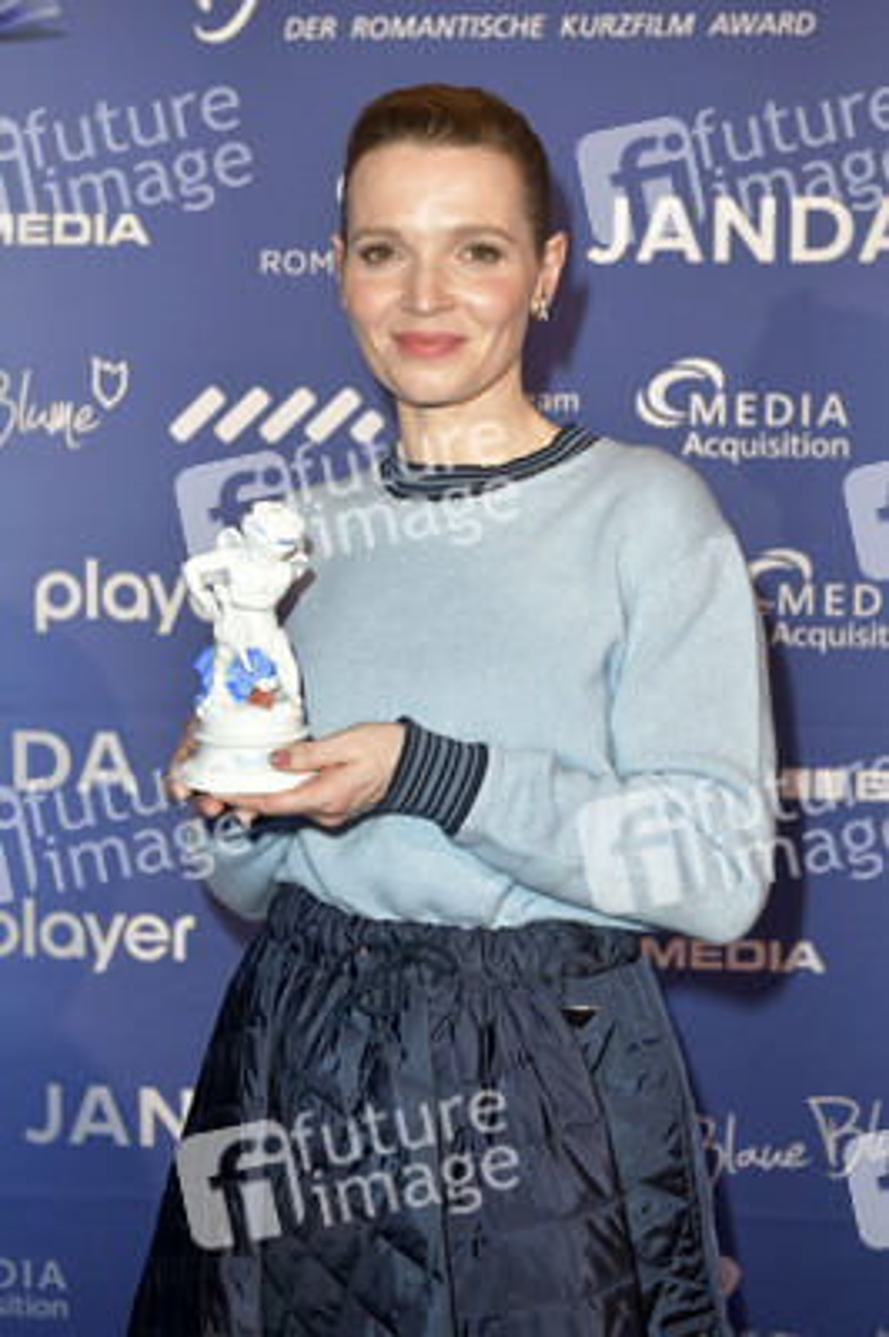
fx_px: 2152
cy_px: 668
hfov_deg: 23.3
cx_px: 444
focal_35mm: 58
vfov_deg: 34.5
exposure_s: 1/250
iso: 1250
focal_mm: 58
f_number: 5.6
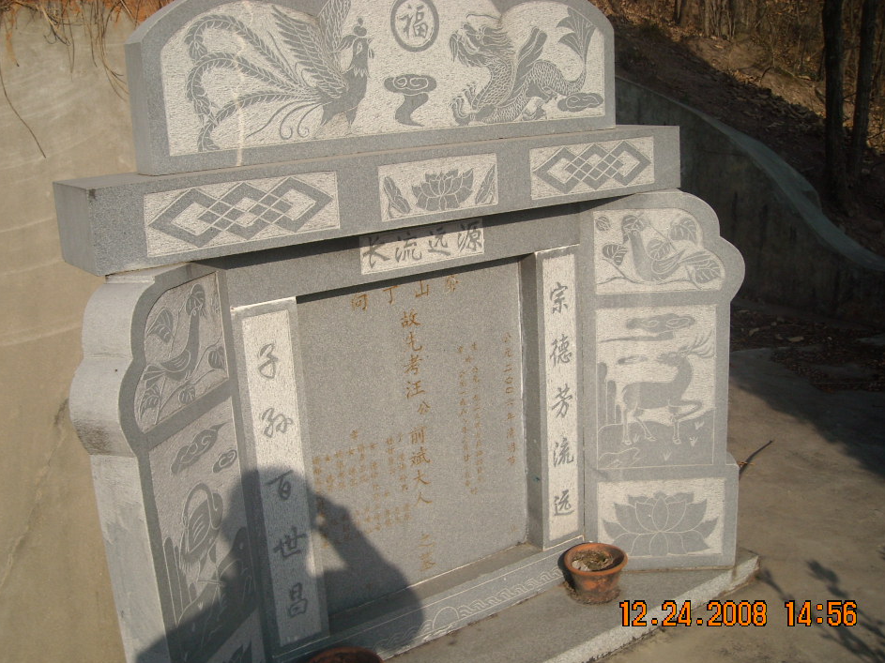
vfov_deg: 37.7
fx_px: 971
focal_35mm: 38
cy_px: 329
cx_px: 418
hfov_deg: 49.0
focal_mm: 5.7
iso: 64
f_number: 5.6
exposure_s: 1/384
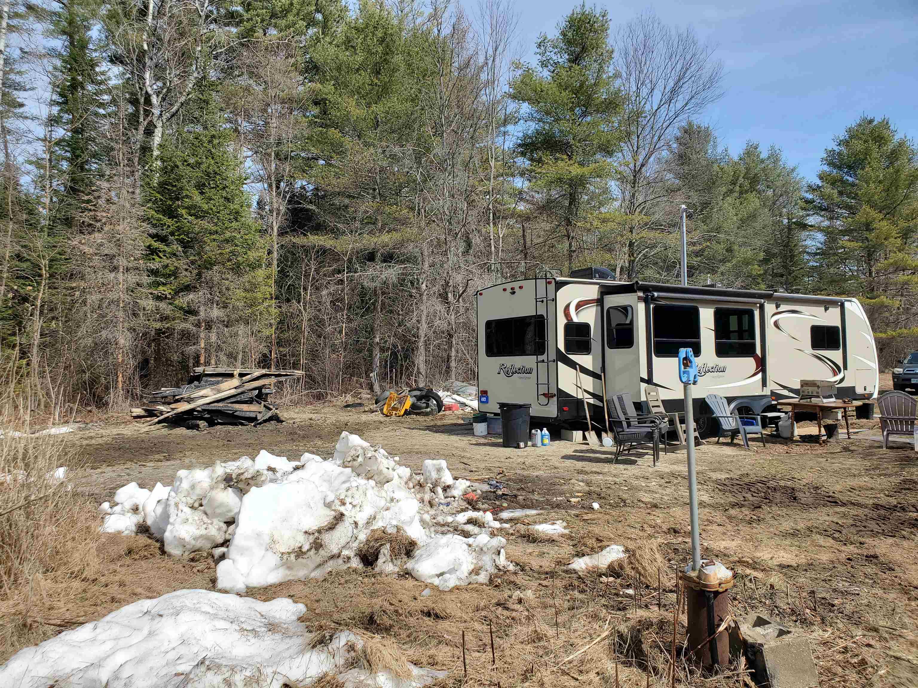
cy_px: 344
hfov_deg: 67.3
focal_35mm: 26
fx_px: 690
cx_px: 459
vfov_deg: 53.1
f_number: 2.4
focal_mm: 4.3
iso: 50
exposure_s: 1/1591
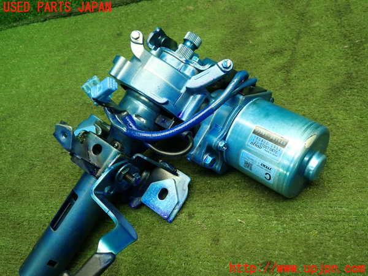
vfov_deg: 46.8
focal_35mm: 30
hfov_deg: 60.0
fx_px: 319
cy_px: 138
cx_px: 184
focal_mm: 5.4
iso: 200
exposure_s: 1/40
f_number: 2.3
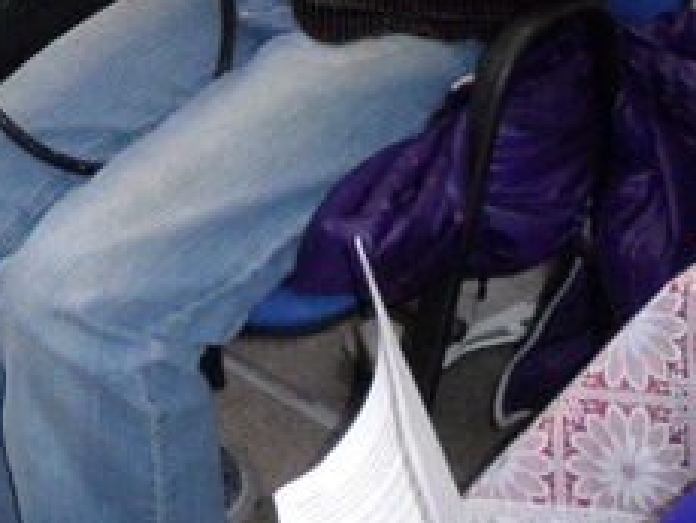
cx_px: 151
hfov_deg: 16.3
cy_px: -423
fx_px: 2415
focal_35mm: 120
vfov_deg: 11.5
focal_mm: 4.9
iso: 200
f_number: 3.5
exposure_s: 1/45
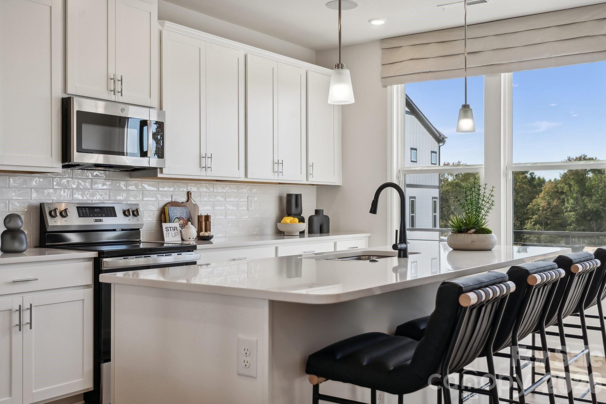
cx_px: 303
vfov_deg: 36.9
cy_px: 202
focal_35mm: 36
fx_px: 606
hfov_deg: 53.1
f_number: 7.1
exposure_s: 1/100
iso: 160
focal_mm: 36
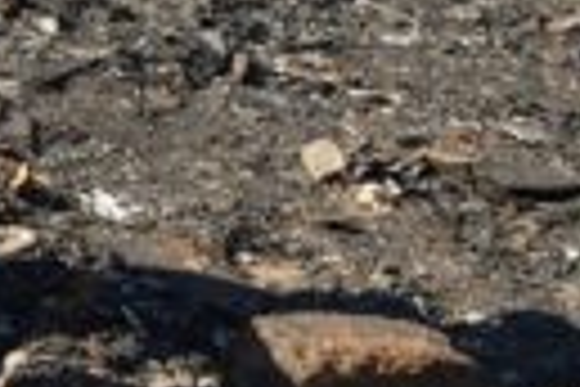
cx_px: -778
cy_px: -234
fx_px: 2594
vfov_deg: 8.3
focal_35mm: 161
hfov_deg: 10.9
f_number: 5.6
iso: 100
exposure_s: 1/125
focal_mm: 18
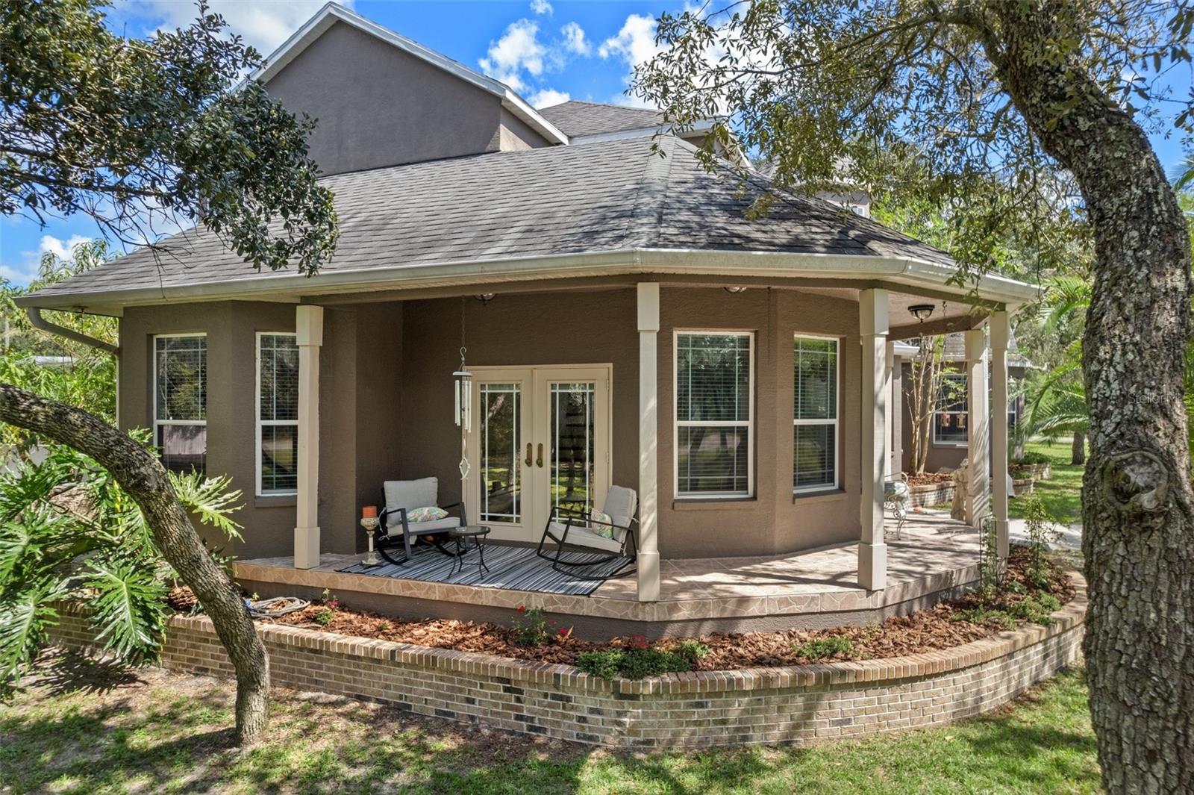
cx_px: 597
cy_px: 398
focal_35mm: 22
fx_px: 729
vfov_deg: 57.2
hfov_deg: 78.6
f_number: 2.8
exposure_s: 1/350
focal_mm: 8.38
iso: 100
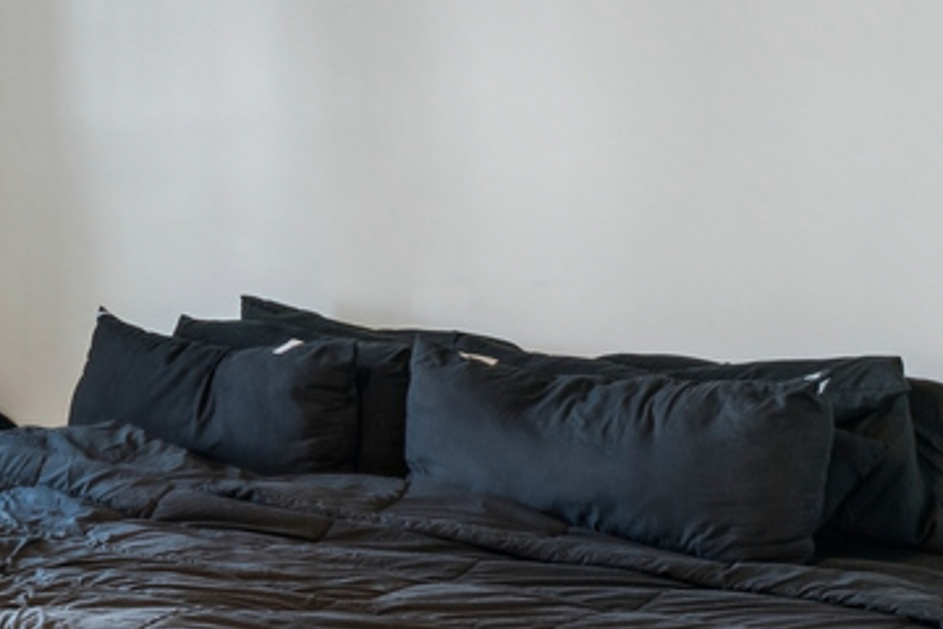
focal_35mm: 63
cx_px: -489
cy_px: 218
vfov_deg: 21.5
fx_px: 1650
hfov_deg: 24.5
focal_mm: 14
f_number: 13
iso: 400
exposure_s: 1/1.67
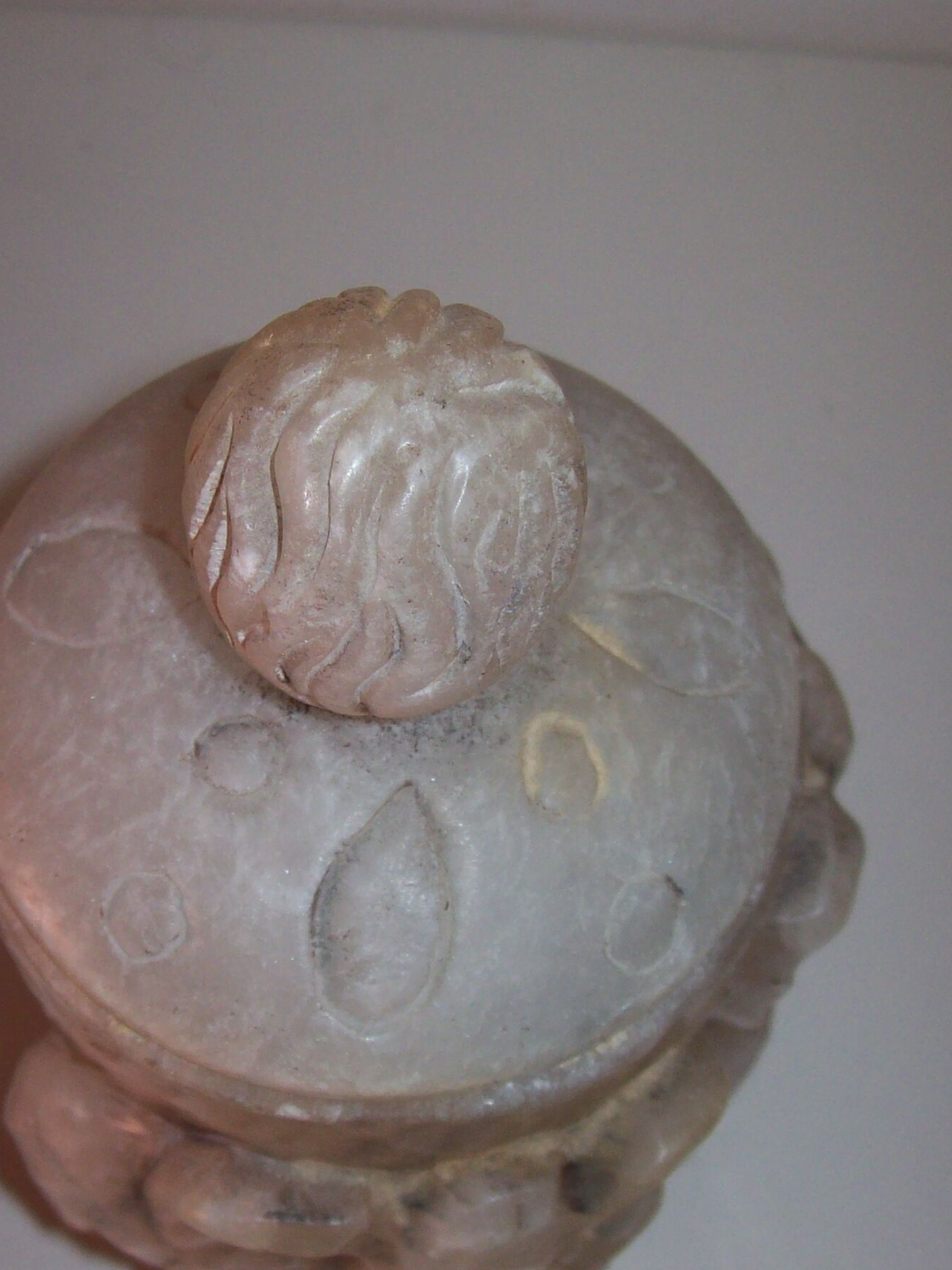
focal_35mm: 58
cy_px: 732
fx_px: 2128
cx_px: 383
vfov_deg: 33.2
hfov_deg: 25.2
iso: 80
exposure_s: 1/64
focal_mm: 6
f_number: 2.7
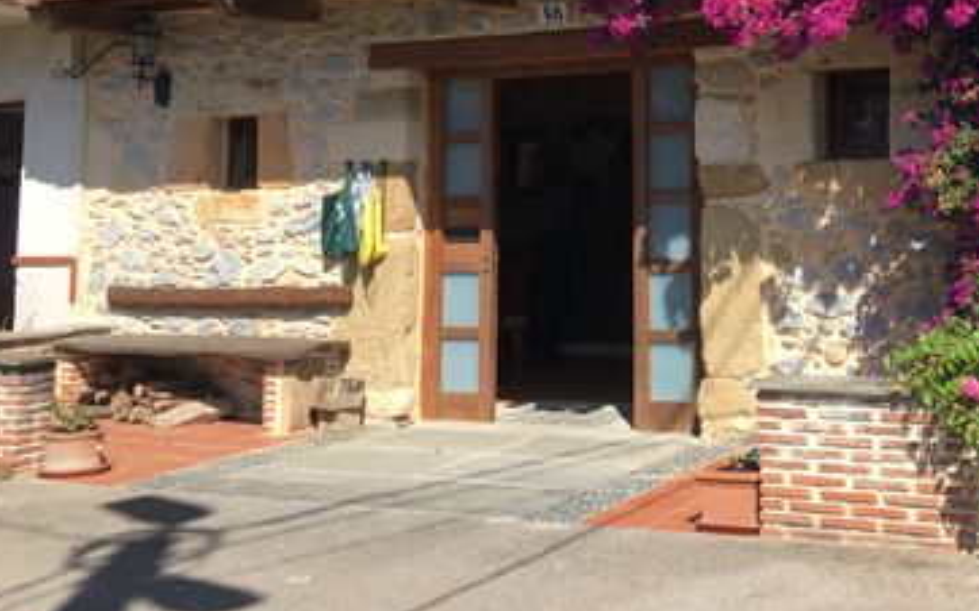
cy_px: 16
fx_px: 1360
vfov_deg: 24.3
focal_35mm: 51
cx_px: 749
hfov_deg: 38.4
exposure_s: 1/1026
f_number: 2.2
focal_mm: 4.15
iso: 25
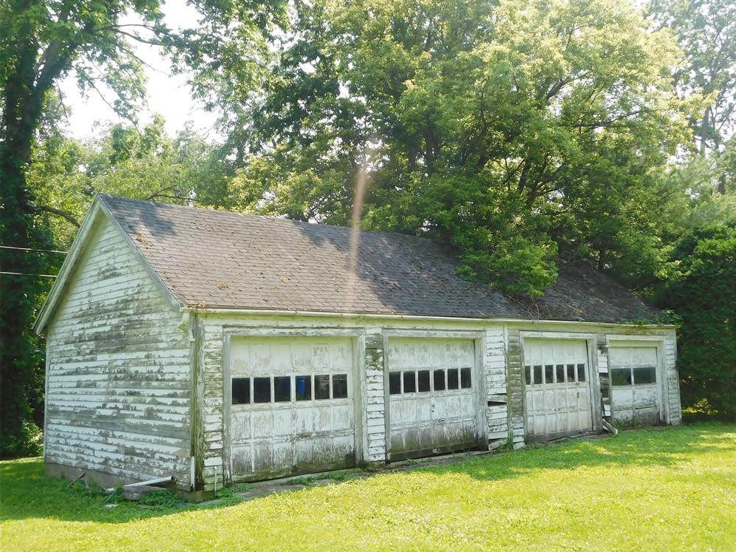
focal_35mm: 37
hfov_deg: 50.1
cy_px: 270
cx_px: 378
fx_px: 787
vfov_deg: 38.7
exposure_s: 1/500
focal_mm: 6.3
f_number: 3.5
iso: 125
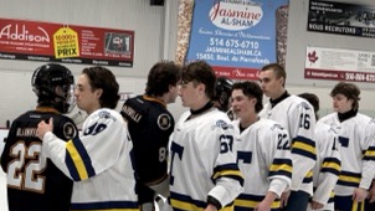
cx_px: 78
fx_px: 597
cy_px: 179
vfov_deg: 19.8
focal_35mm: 60
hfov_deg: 33.9
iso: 64
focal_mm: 5.96
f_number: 1.6
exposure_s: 1/120
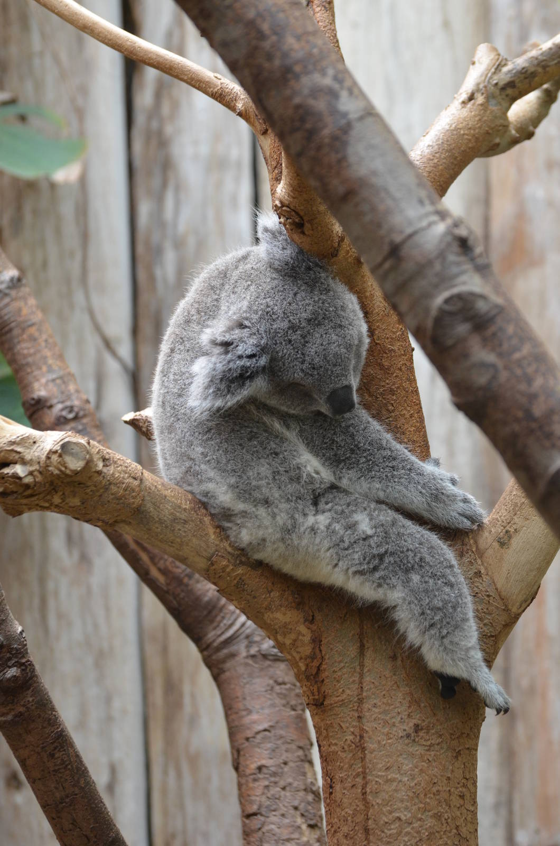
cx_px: 280
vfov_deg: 9.8
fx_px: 4921
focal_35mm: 210
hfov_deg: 6.5
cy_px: 423
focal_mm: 140
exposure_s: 1/250
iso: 800
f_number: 4.8
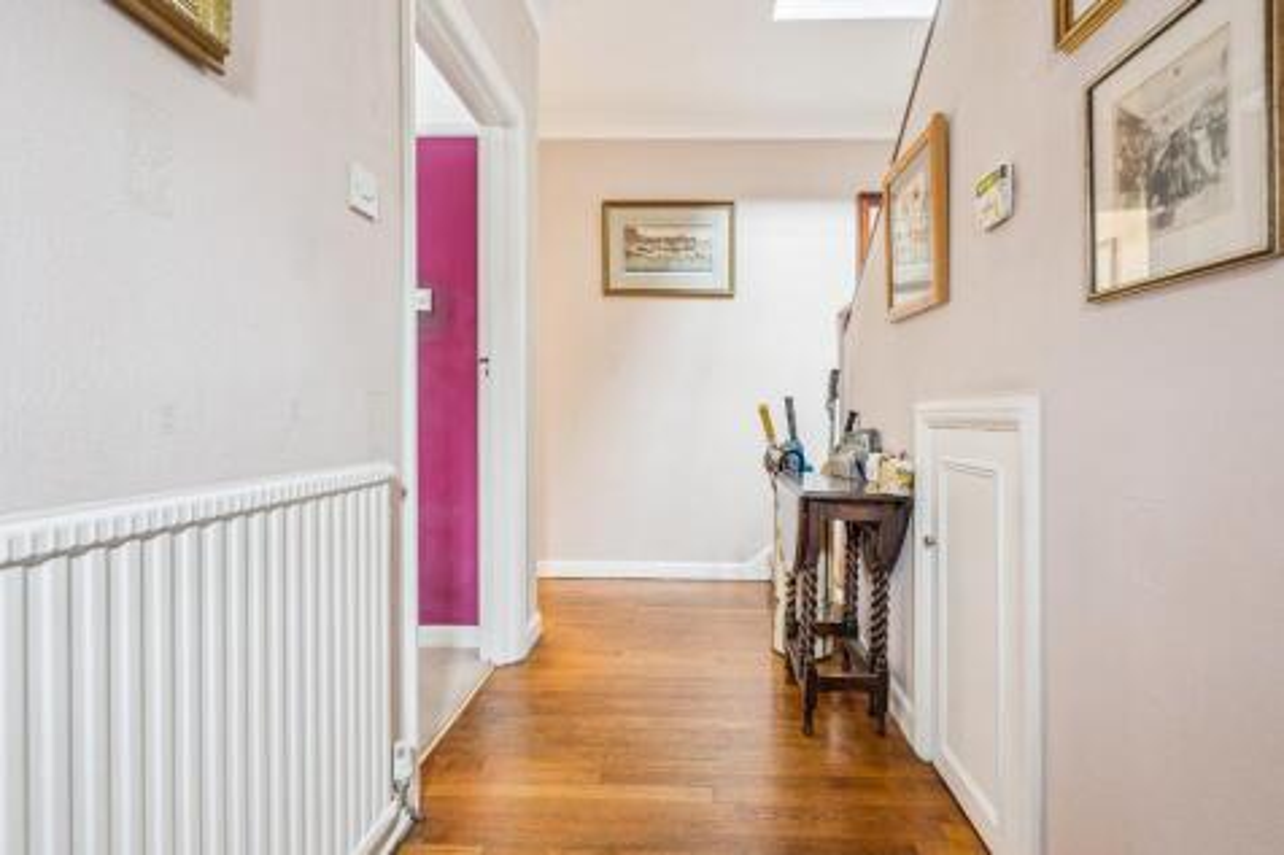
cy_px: 428
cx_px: 642
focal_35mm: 16
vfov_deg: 73.7
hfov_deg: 96.8
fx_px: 570
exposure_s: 1.6
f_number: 5.6
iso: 320
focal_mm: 16
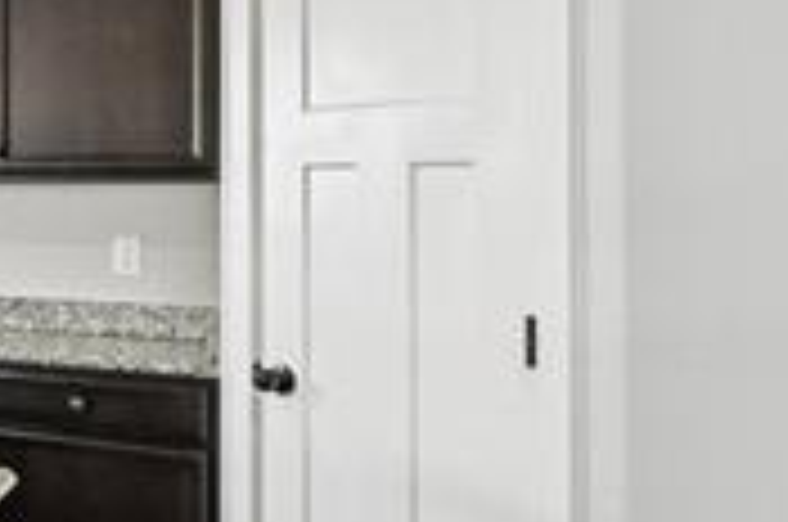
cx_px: -549
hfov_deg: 23.5
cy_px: 184
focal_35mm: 55
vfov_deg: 24.4
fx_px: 1202
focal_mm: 15
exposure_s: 1/13
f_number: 11
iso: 800
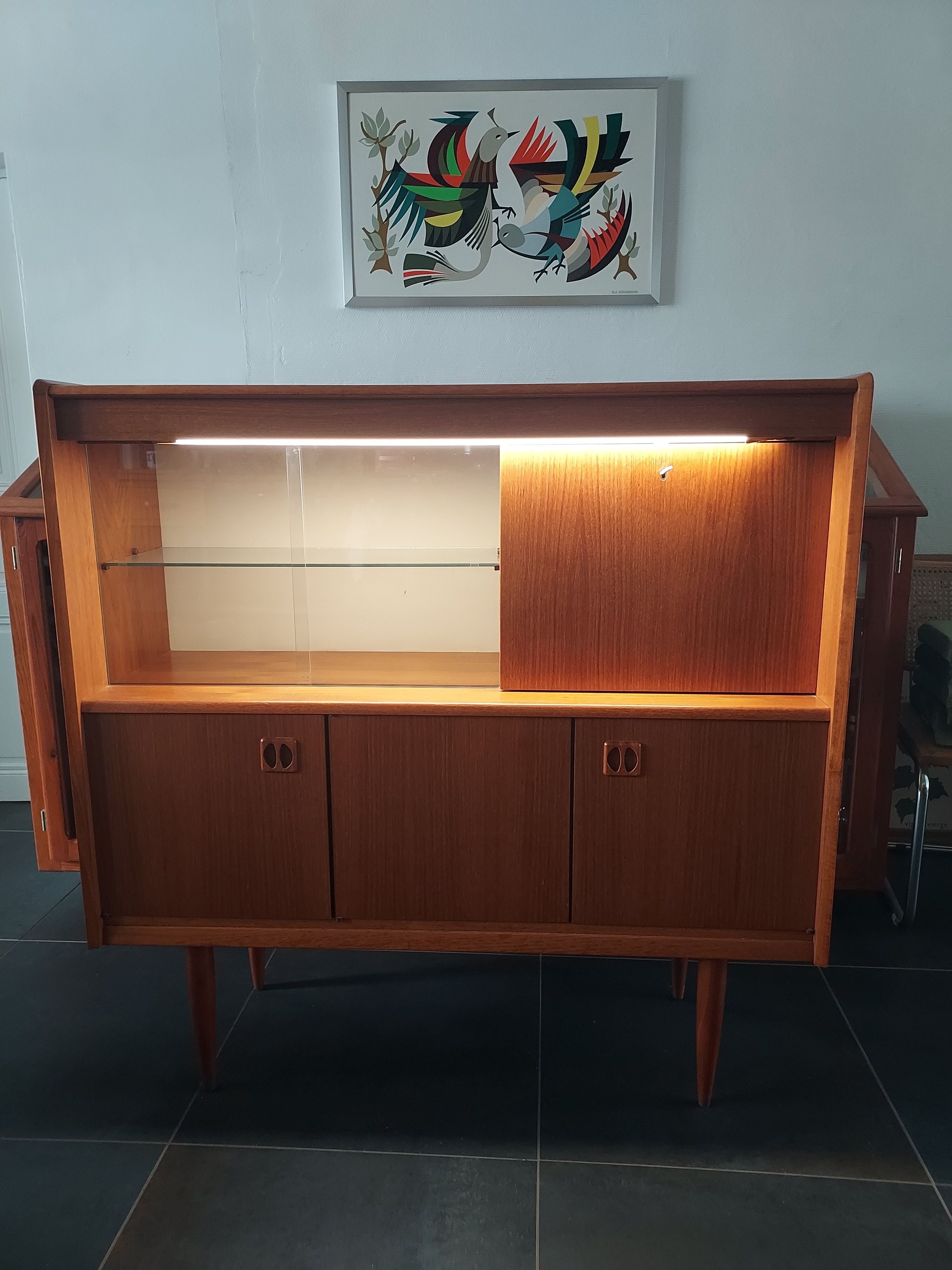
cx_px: 476
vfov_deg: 71.6
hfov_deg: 56.8
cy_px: 635
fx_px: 880
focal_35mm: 24
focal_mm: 4.6
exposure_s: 1/50
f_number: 1.8
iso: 320
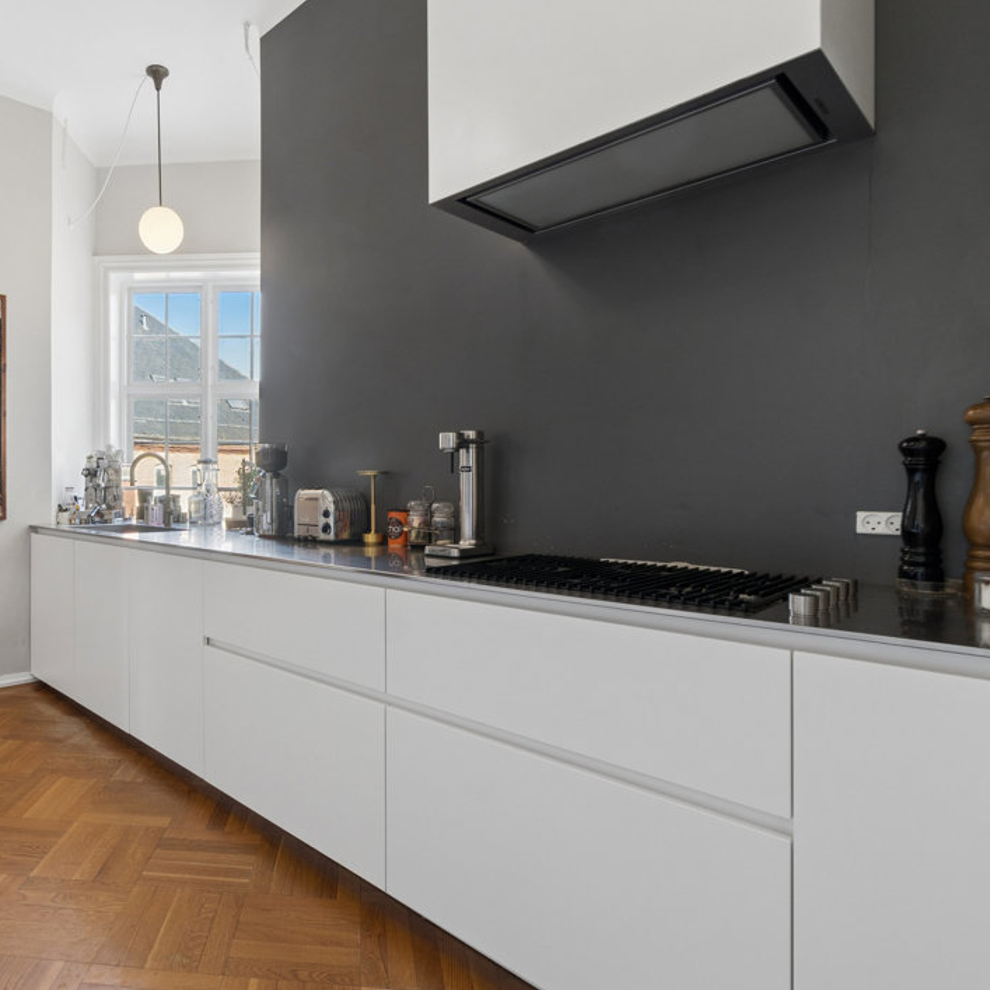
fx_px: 647
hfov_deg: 71.7
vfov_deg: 74.8
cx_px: 300
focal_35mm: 20
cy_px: 494
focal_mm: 10
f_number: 8
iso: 500
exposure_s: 1/20
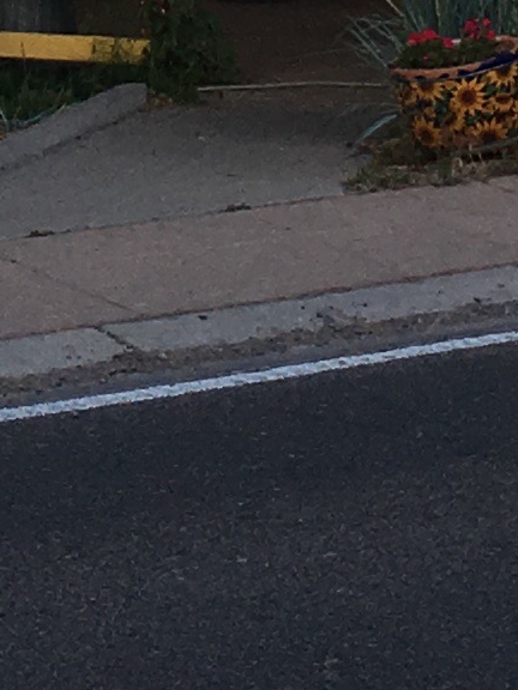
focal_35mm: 203
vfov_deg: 9.0
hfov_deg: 7.3
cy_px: -860
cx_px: 128
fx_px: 4050
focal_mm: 4.15
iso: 25
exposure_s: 1/305
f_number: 2.2
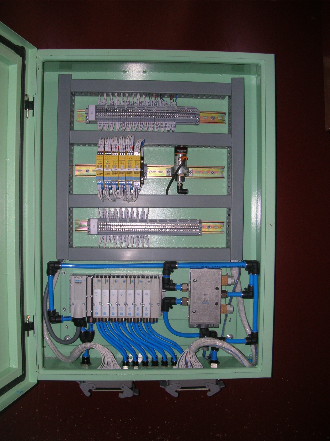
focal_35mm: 35
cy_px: 220
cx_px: 165
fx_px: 446
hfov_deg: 40.6
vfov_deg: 52.7
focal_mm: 5.8
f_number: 2.8
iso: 50
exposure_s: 1/60.1
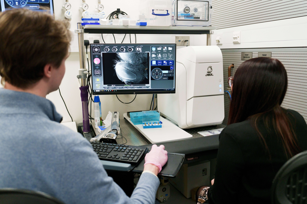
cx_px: 154
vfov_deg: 43.6
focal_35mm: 30
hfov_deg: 61.9
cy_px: 102
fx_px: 256
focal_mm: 30
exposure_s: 1/320
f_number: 3.5
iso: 1600
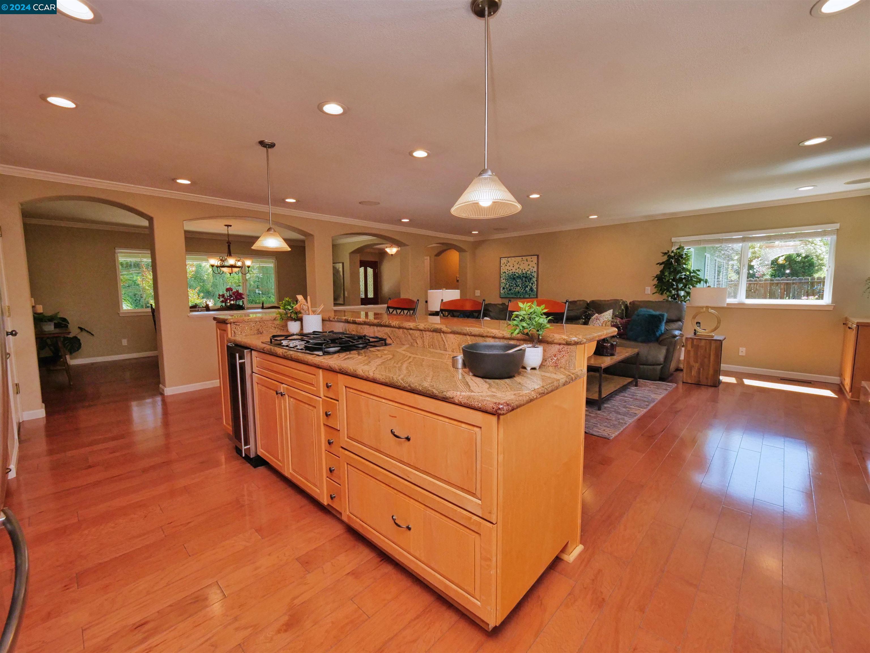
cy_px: 326
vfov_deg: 85.7
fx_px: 352
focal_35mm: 14
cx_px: 435
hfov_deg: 102.1
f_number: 7.1
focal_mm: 7
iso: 800
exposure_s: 1/160
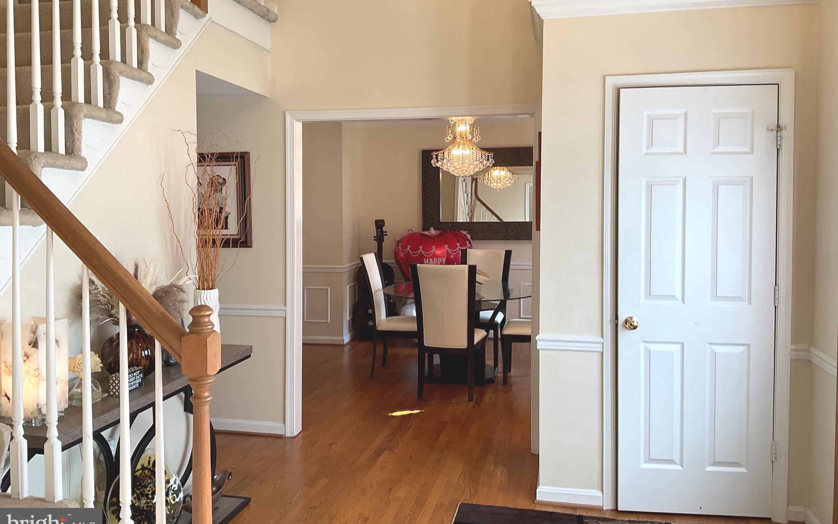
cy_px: 225
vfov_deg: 40.5
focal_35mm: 31
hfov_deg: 61.2
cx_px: 422
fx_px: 708
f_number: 1.8
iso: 40
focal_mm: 3
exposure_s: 1/60
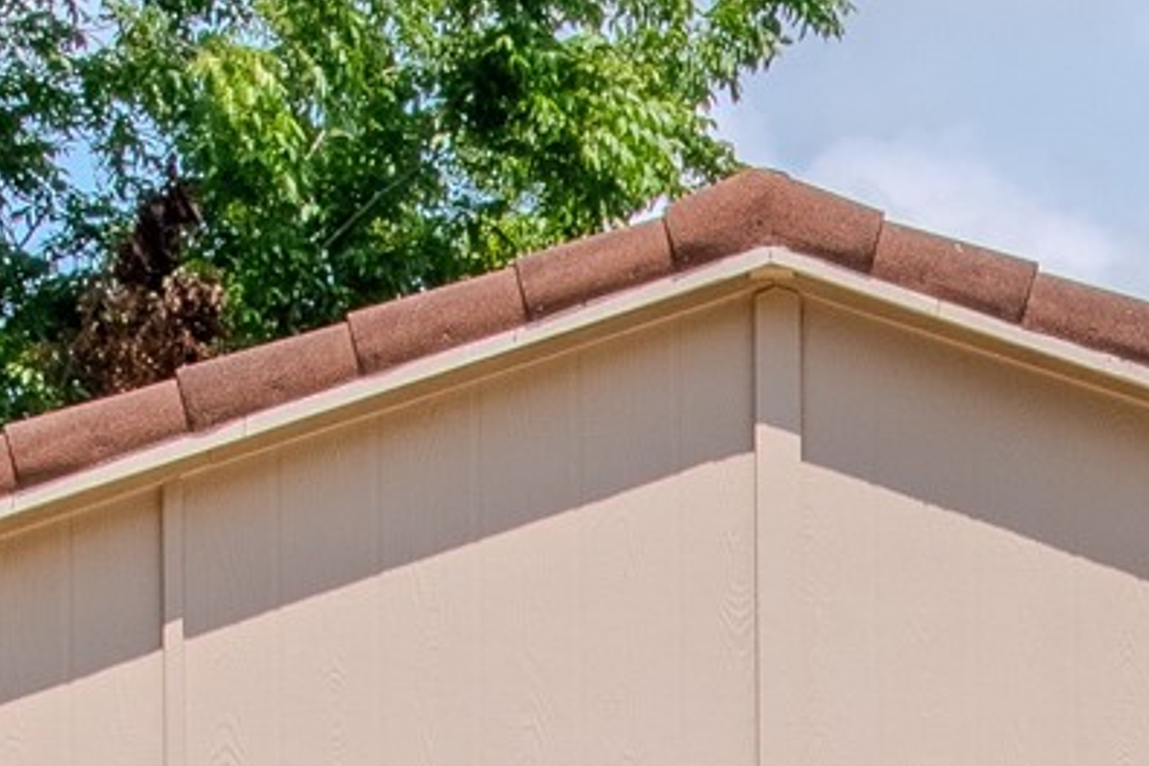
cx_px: 2034
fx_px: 9183
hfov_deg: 7.0
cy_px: 1866
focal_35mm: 288
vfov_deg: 4.7
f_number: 18
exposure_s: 1/800
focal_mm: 35
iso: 250
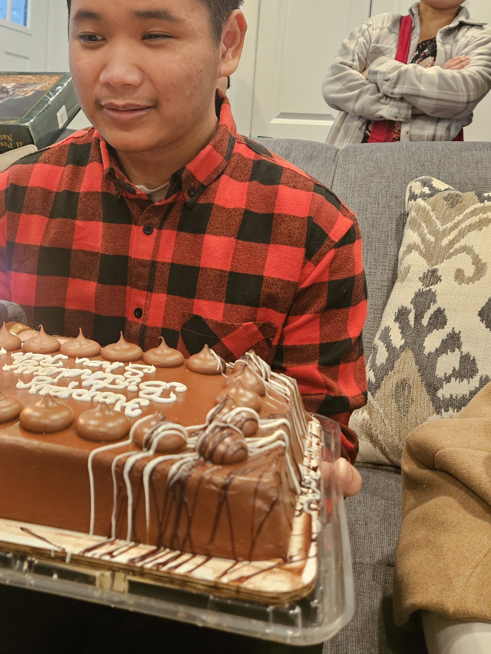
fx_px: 662
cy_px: 185
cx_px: 157
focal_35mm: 35
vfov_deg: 51.0
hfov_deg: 40.1
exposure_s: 1/120
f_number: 1.8
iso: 800
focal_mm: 5.4
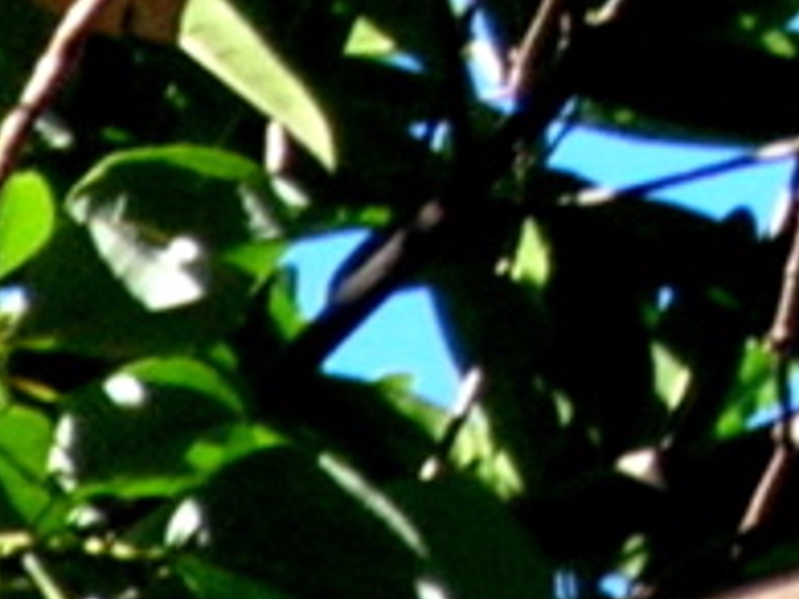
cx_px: 639
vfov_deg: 1.5
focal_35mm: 995
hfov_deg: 2.0
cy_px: -170
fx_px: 22952
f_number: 4.4
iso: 79
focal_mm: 50
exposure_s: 1/125
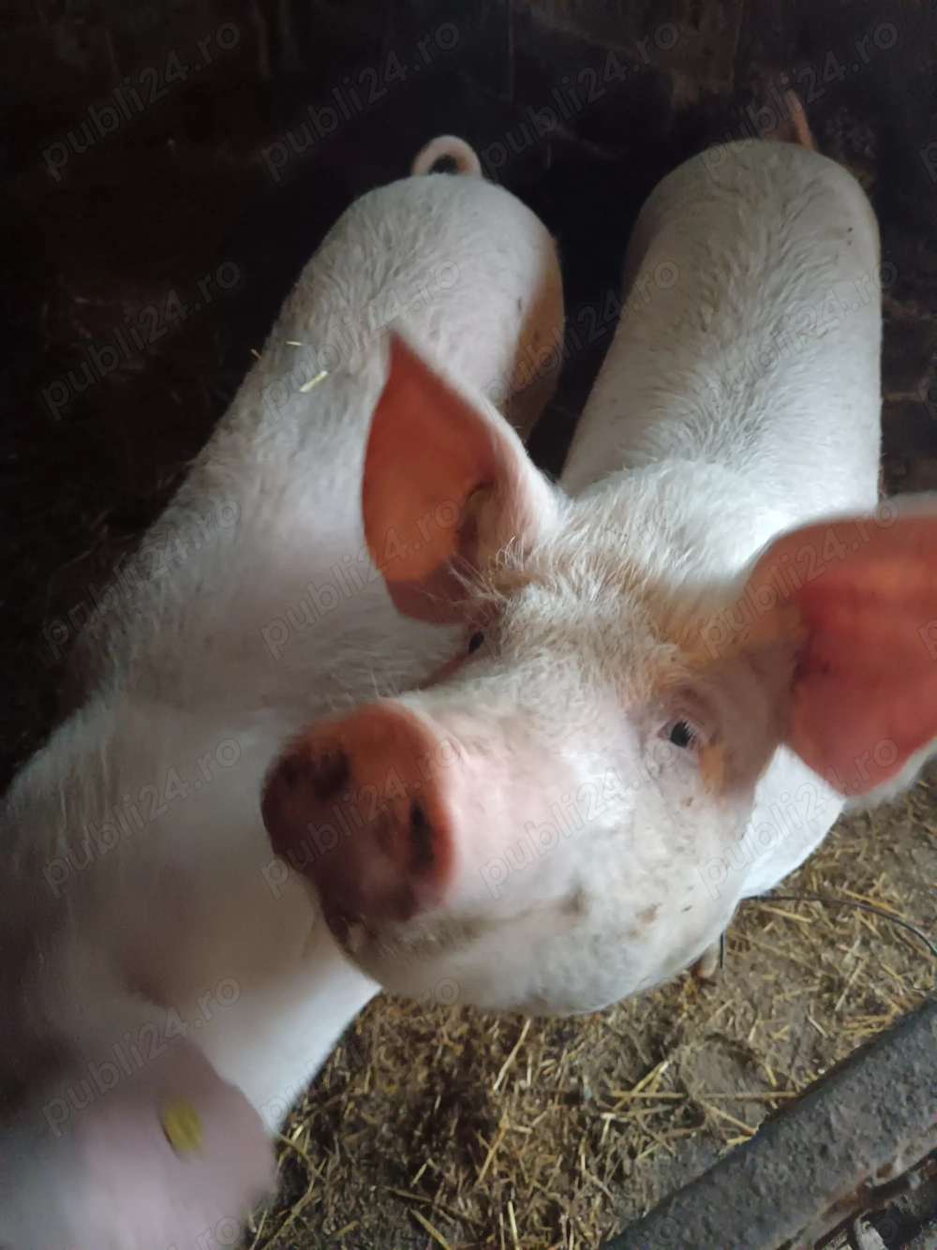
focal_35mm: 27
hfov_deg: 51.3
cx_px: 468
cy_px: 625
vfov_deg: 65.3
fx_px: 975
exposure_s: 1/33.3
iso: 4561
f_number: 1.9
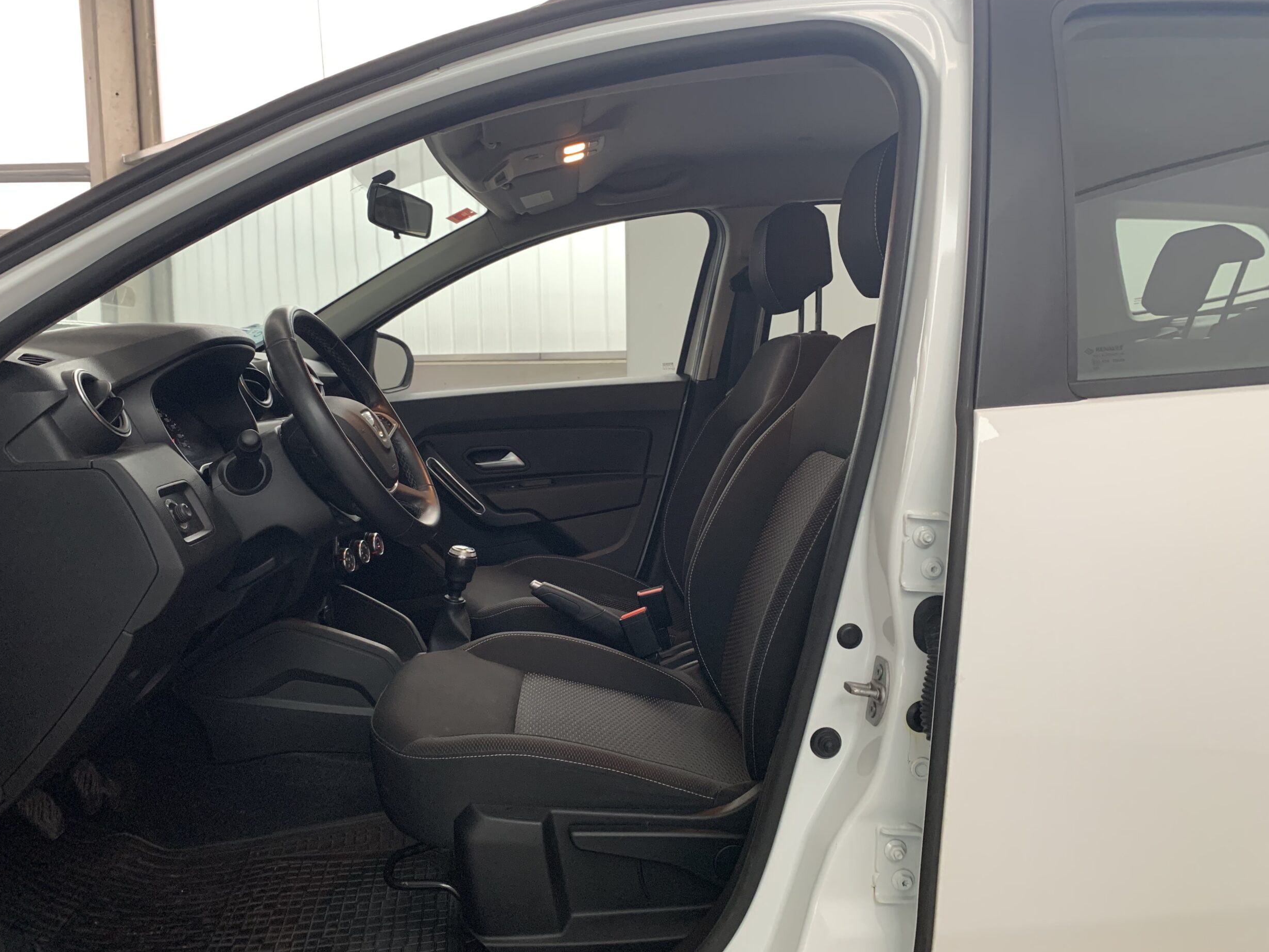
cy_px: 478
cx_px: 618
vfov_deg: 51.4
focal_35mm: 27
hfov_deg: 65.3
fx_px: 990
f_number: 1.8
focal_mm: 4.25
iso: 160
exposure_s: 1/60
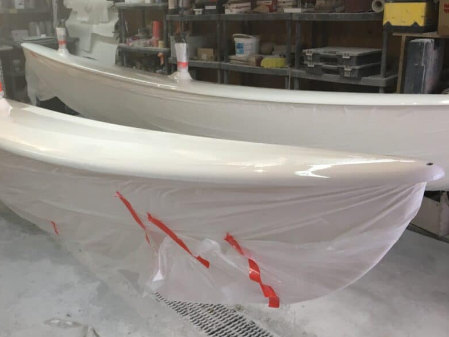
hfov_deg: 48.4
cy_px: 152
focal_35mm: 38
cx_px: 161
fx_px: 493
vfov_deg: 37.7
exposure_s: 1/33
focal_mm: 4.15
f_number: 2.2
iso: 25
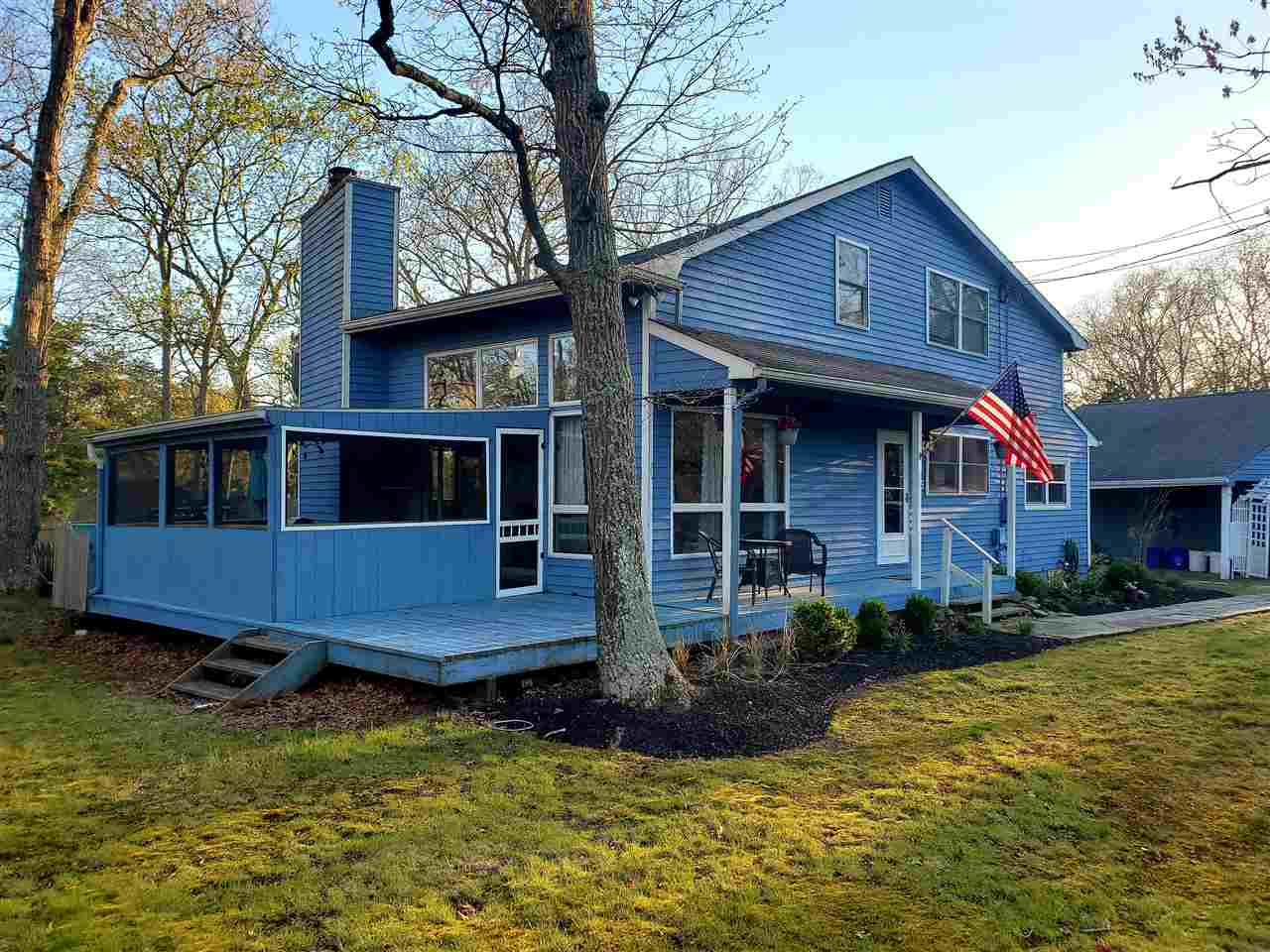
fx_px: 954
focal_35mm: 26
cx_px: 635
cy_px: 476
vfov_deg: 53.1
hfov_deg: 67.3
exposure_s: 1/385
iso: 50
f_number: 2.4
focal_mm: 4.3
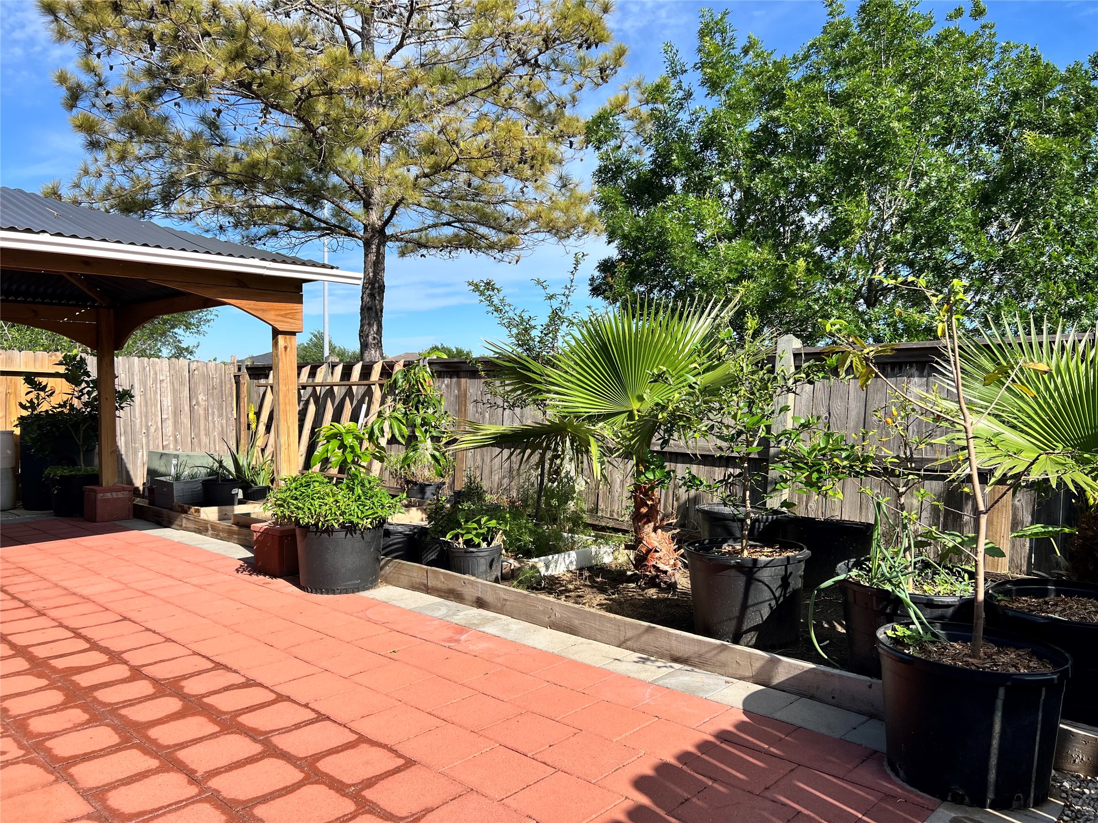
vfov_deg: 53.1
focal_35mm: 26
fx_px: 825
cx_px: 549
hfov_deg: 67.3
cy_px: 412
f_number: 1.5
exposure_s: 1/2994
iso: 50
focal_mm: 5.7
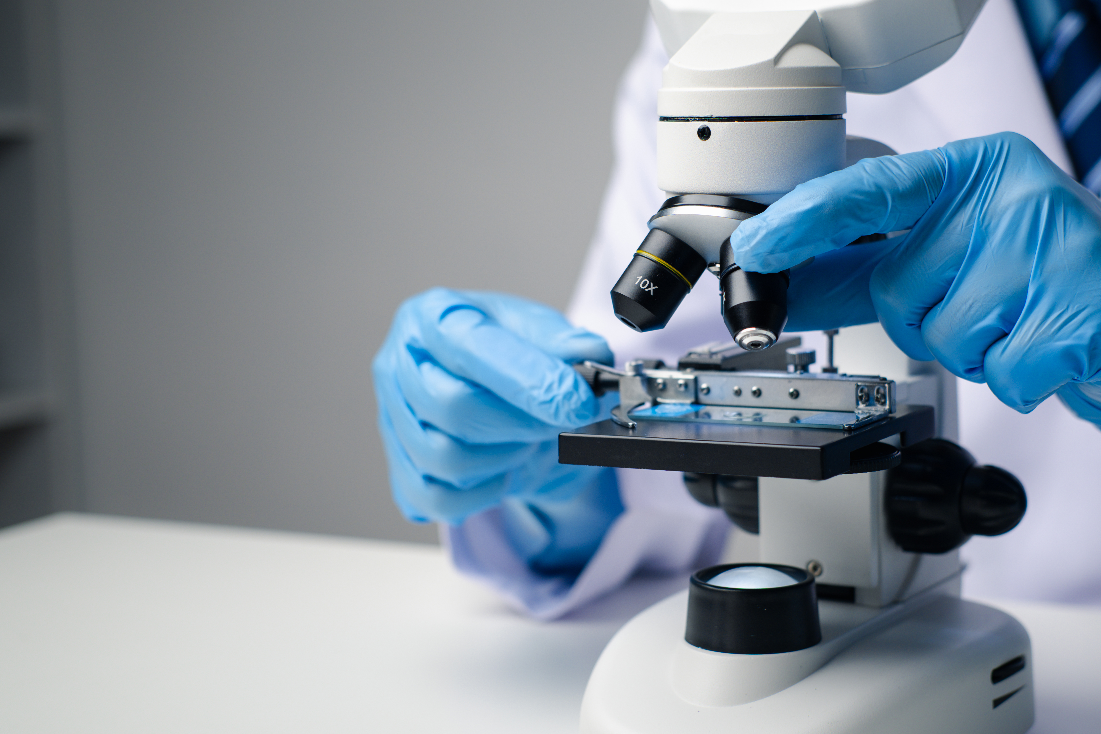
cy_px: 372
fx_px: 1988
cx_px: 658
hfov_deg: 30.9
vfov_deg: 20.9
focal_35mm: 65
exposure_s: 1/200
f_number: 2.8
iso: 160
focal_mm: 35
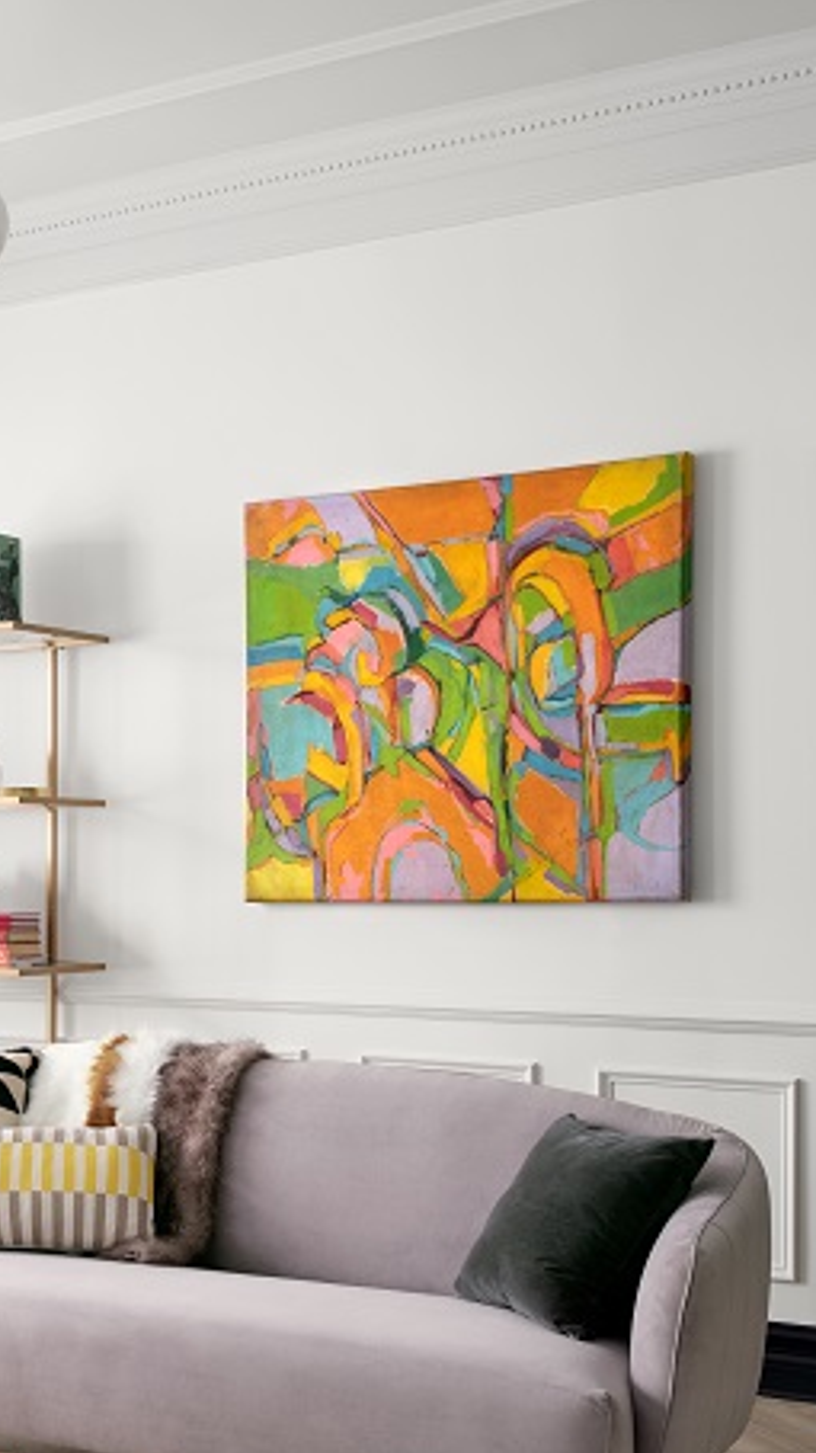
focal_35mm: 54
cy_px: 869
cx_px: -115
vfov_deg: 38.4
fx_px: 2079
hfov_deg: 21.0
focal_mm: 35
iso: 100
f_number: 16
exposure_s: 1/60
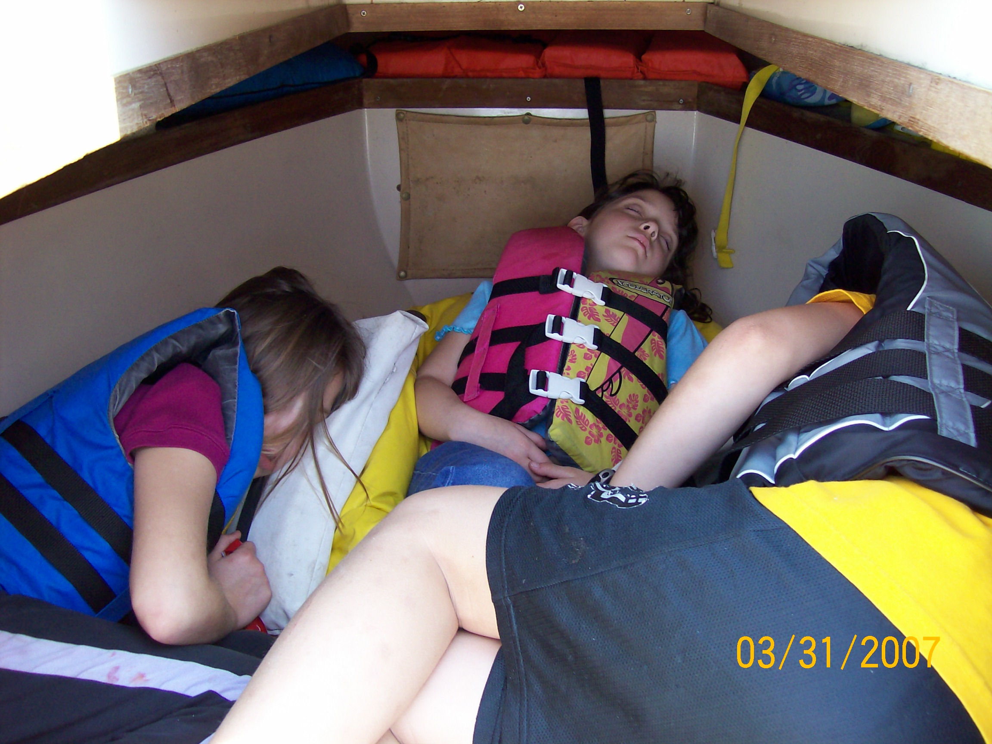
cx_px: 496
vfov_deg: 39.7
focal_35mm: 36
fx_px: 1032
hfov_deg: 51.4
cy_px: 372
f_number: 2.7
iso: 80
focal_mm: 6
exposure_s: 1/71.3
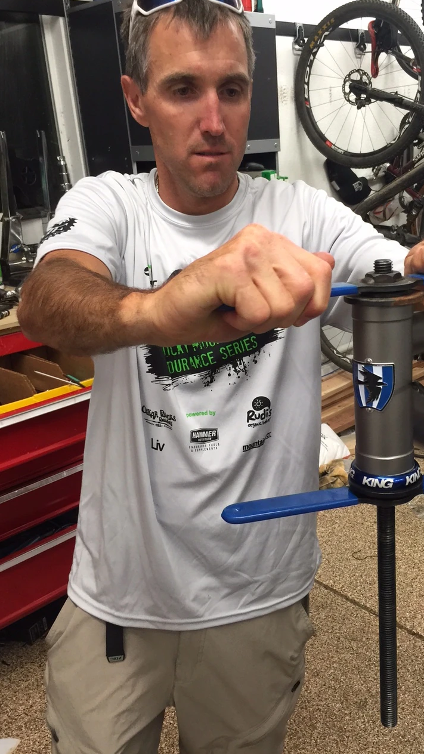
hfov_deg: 36.3
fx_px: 640
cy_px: 373
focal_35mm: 32
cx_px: 286
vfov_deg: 61.0
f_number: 2.2
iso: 50
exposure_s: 1/15
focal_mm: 4.15
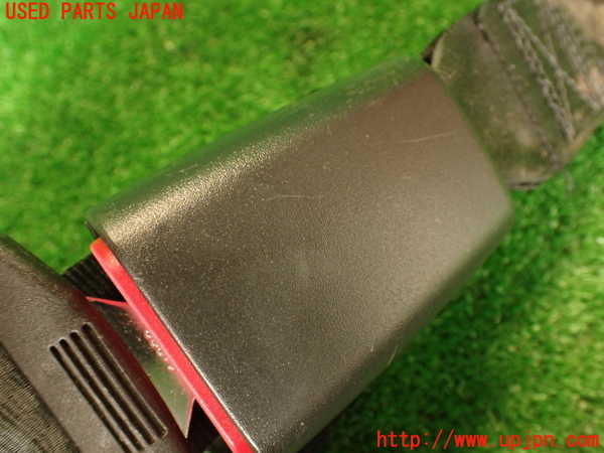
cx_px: 302
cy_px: 226
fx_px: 558
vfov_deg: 44.2
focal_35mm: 32
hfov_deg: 56.8
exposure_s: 1/30
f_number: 2.4
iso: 400
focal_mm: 5.79
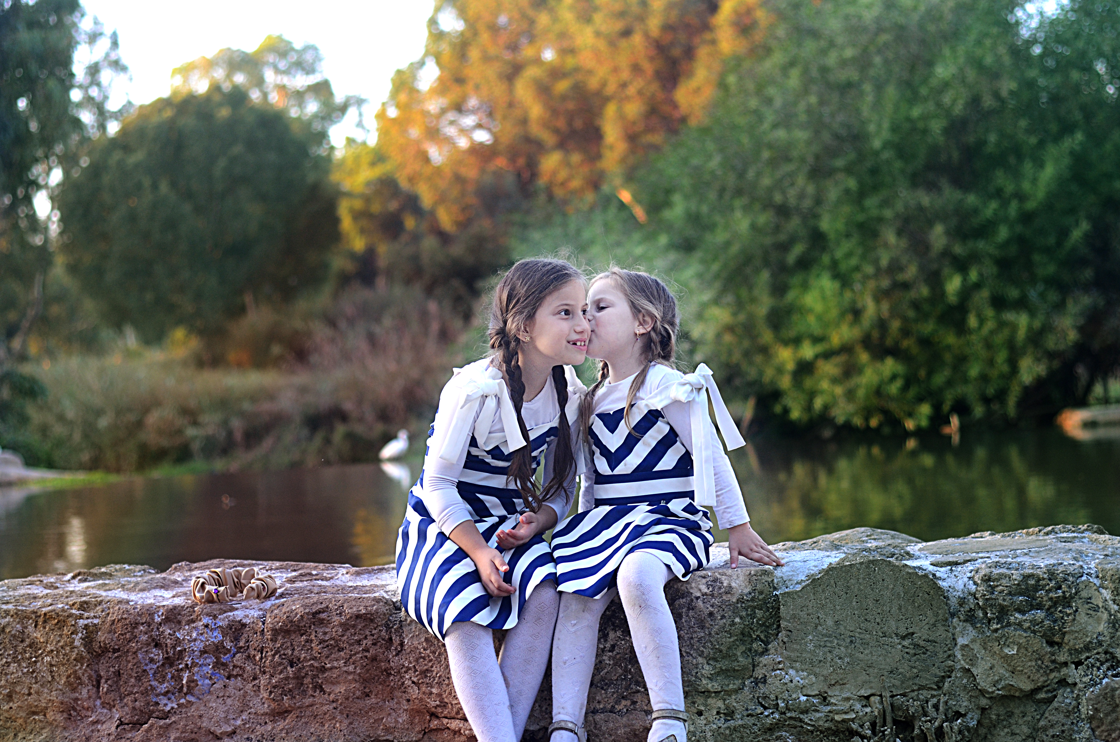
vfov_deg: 18.1
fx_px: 2328
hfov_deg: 27.0
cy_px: 371
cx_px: 560
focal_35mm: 75
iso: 400
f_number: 2.8
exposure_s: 1/500
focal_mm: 50
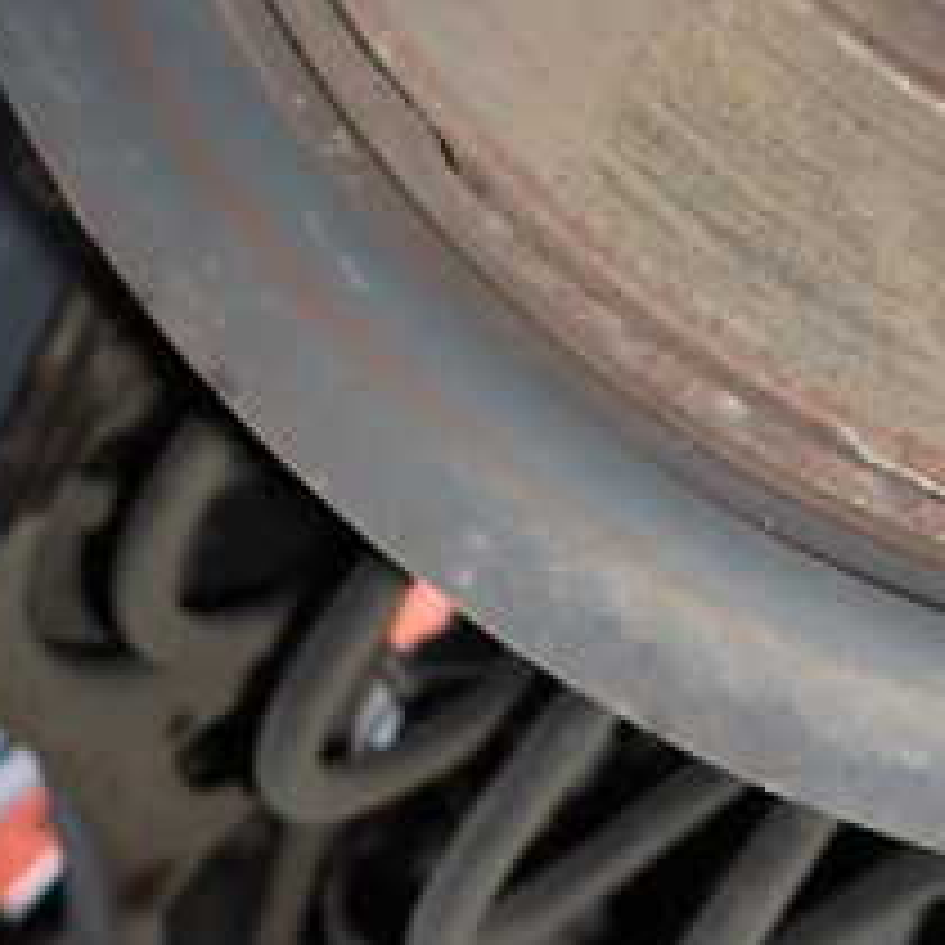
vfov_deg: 26.3
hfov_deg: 26.0
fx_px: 1946
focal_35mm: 63
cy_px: 72
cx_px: 927
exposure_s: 1/30
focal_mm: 4.5
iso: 250
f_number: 5.6
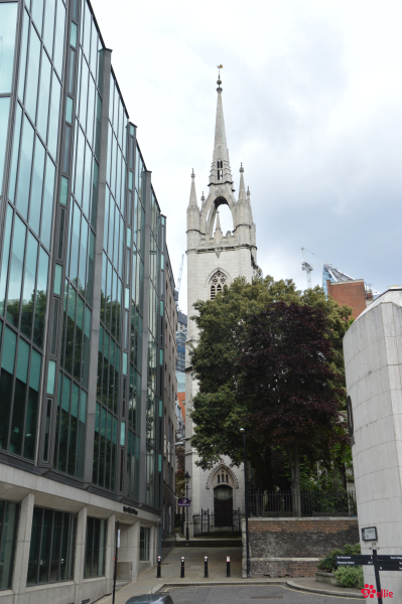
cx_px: 201
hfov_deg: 34.2
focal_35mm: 39
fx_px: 654
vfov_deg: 49.6
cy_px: 302
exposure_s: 1/160
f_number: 6.3
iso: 100
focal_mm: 26
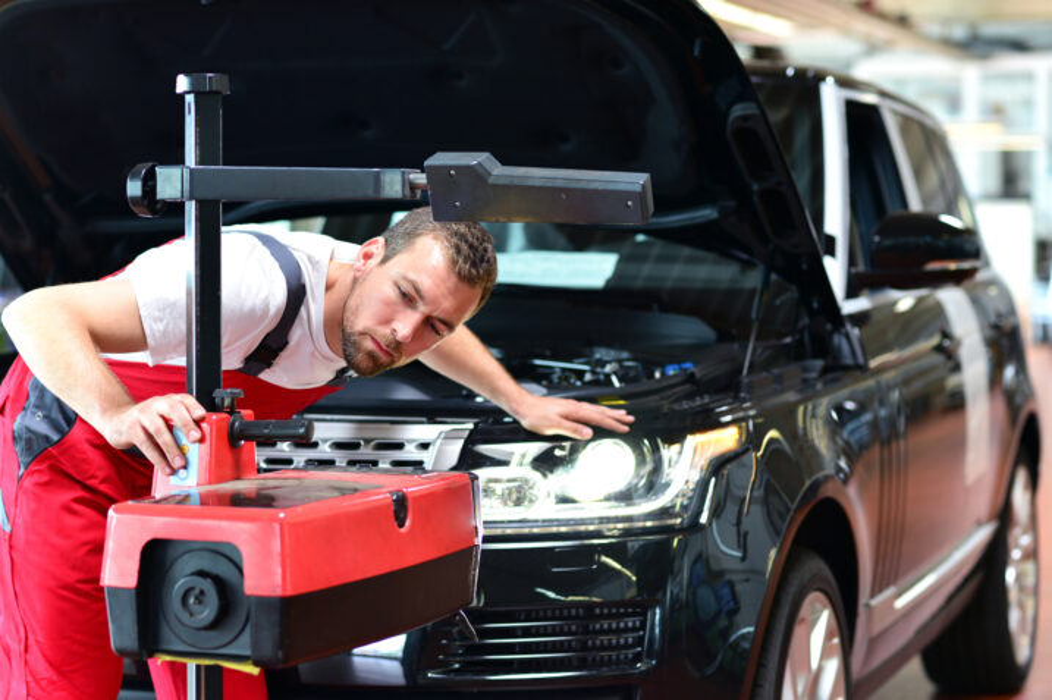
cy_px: 350
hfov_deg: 23.9
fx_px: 2482
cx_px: 526
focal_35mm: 85
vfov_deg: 16.0
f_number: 2.8
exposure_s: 1/160
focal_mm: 85
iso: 800
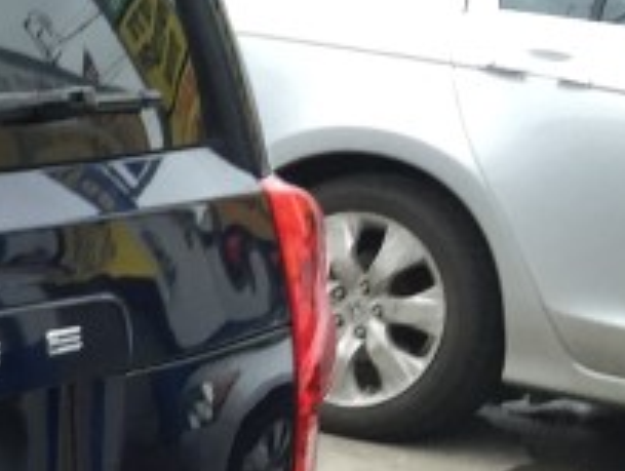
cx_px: -908
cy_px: 508
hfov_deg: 11.2
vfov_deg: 10.1
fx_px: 2641
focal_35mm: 146
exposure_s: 1/120
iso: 50
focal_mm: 4.15
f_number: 2.2
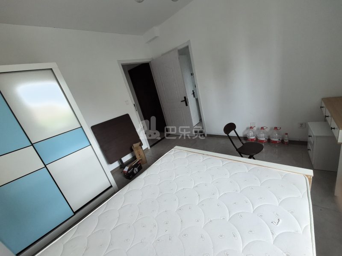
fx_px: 128
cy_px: 128
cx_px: 171
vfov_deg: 89.9
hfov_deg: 106.2
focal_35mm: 13
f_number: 2.2
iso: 100
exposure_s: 1/100
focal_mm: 1.95
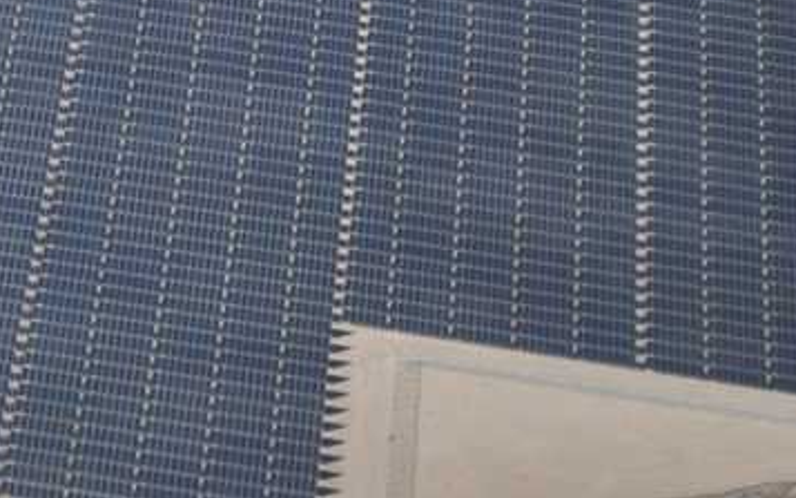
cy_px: 80
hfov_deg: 5.8
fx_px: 7681
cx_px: -593
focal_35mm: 354
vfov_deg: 3.7
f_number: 5.6
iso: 800
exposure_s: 1/1000
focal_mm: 55
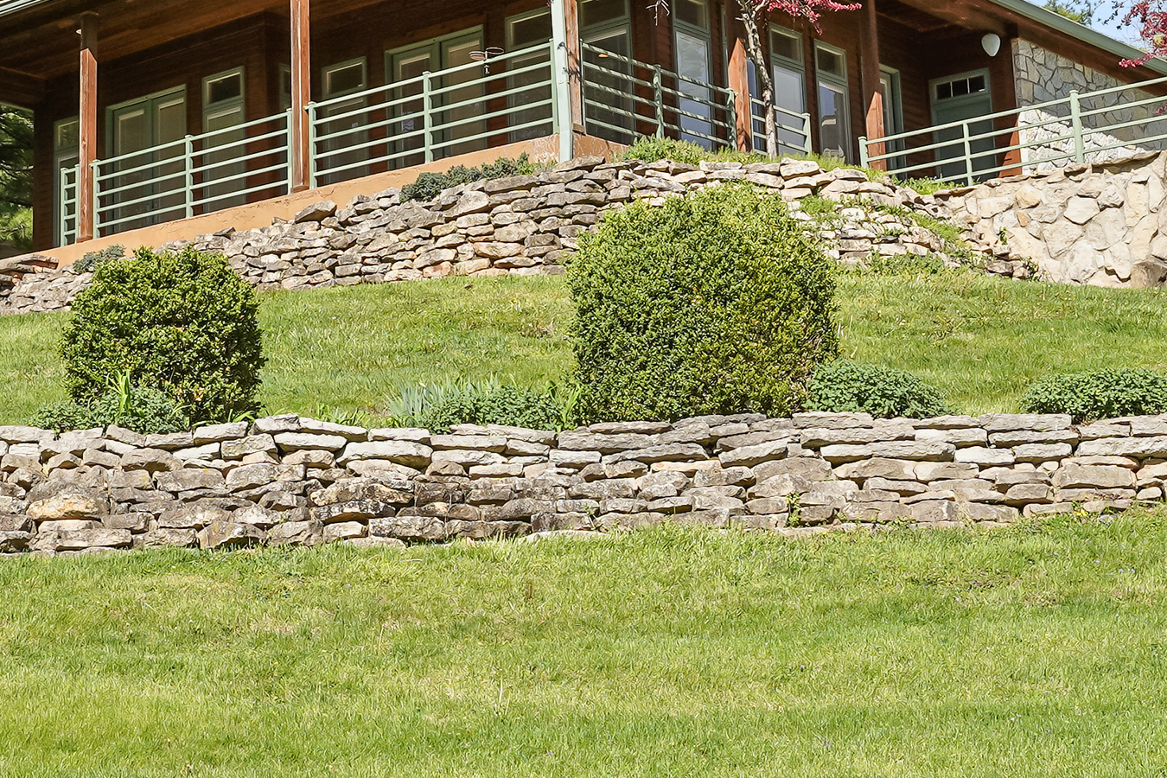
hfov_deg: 29.8
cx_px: 239
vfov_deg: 20.5
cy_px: 207
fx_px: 2139
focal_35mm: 66
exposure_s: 1/250
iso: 100
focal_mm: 19.8
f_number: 7.1
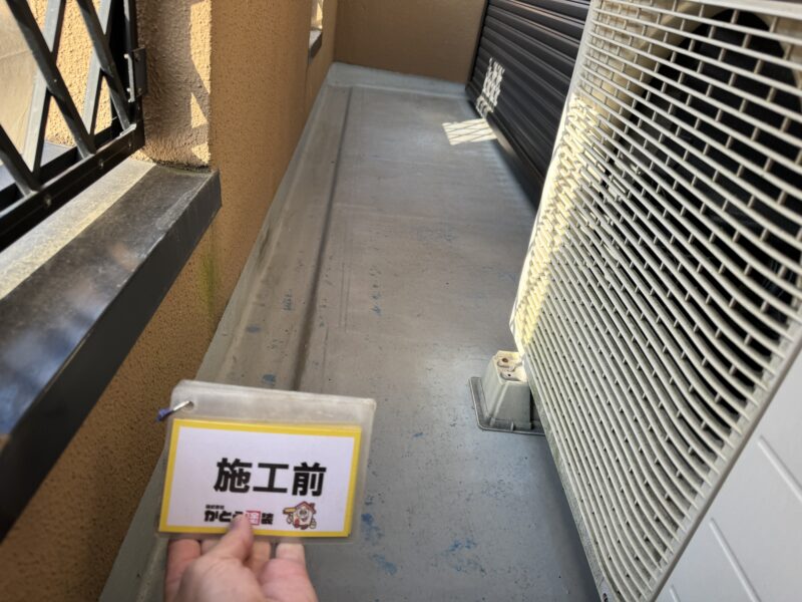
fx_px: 556
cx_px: 401
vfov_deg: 56.8
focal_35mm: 24
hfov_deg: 71.6
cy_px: 301
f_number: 1.78
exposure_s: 1/257
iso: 80
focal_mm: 6.86
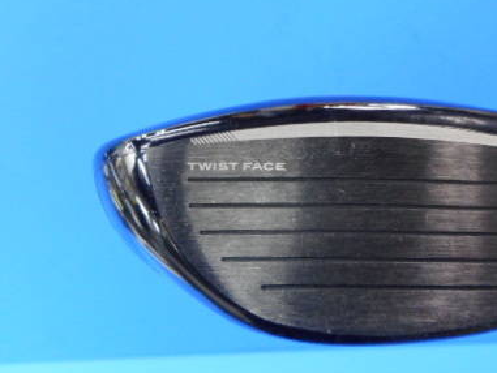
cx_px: 365
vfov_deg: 34.3
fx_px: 603
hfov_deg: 43.5
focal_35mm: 42
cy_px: 159
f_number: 3.7
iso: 250
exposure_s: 1/30
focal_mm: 4.5
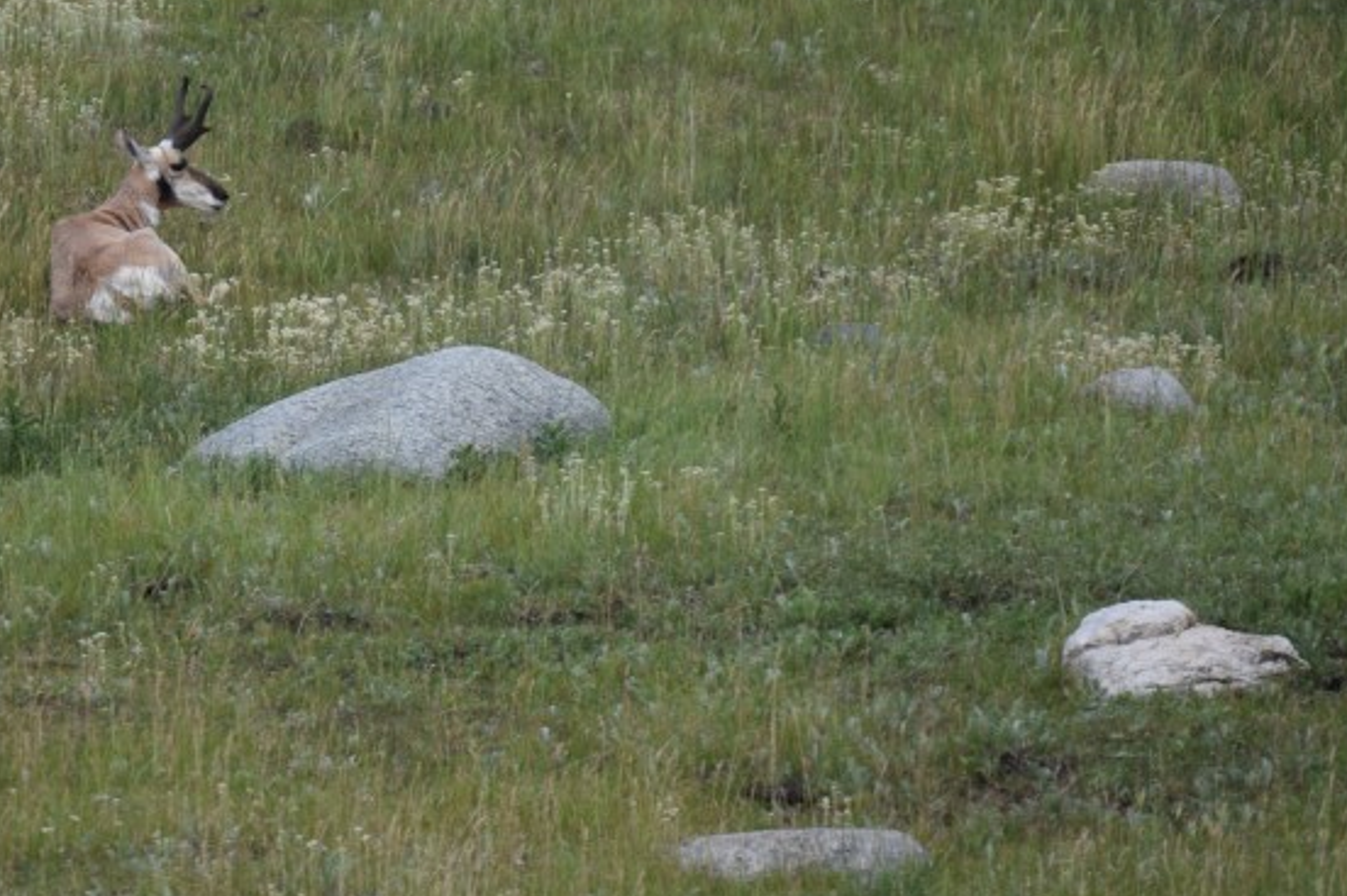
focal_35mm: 557
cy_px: 259
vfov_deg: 2.5
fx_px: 20822
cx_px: 325
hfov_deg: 3.7
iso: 400
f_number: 5.6
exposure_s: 1/1250
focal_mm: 200
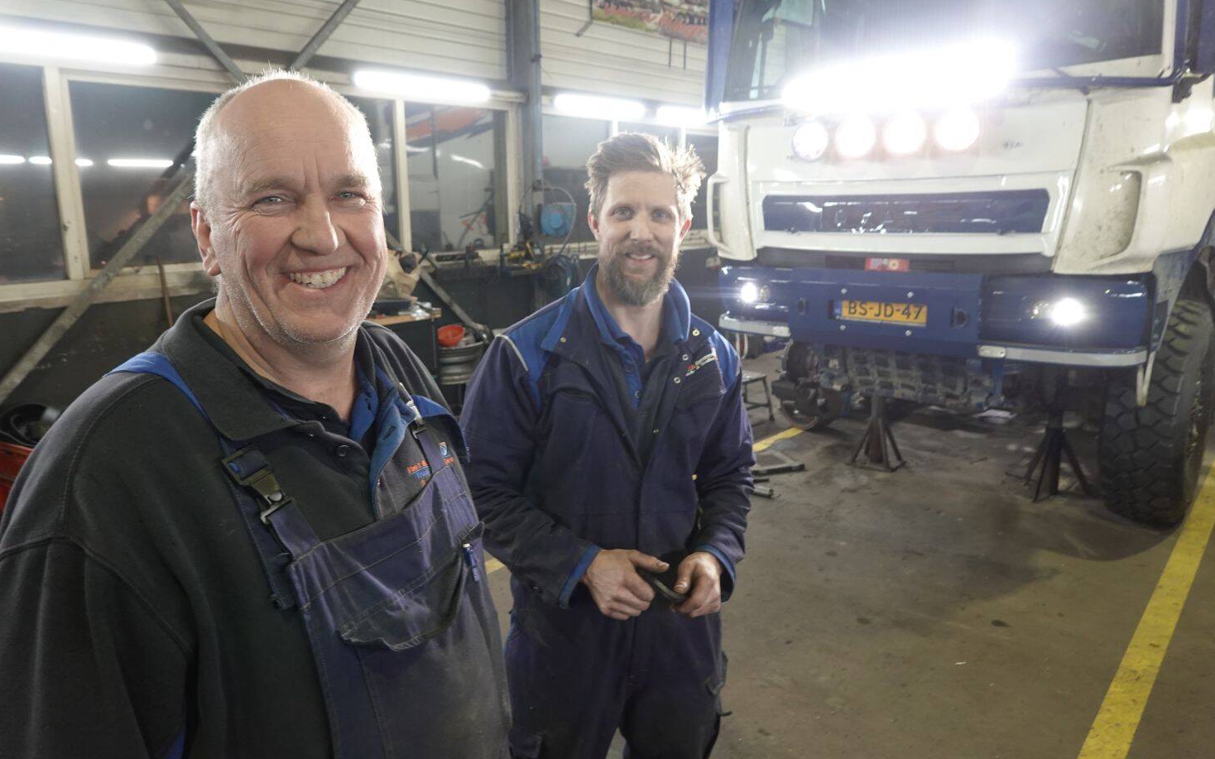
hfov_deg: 72.6
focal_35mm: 25
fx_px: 828
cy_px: 353
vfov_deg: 49.2
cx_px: 610
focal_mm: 9
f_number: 2.8
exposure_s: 1/30
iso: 500
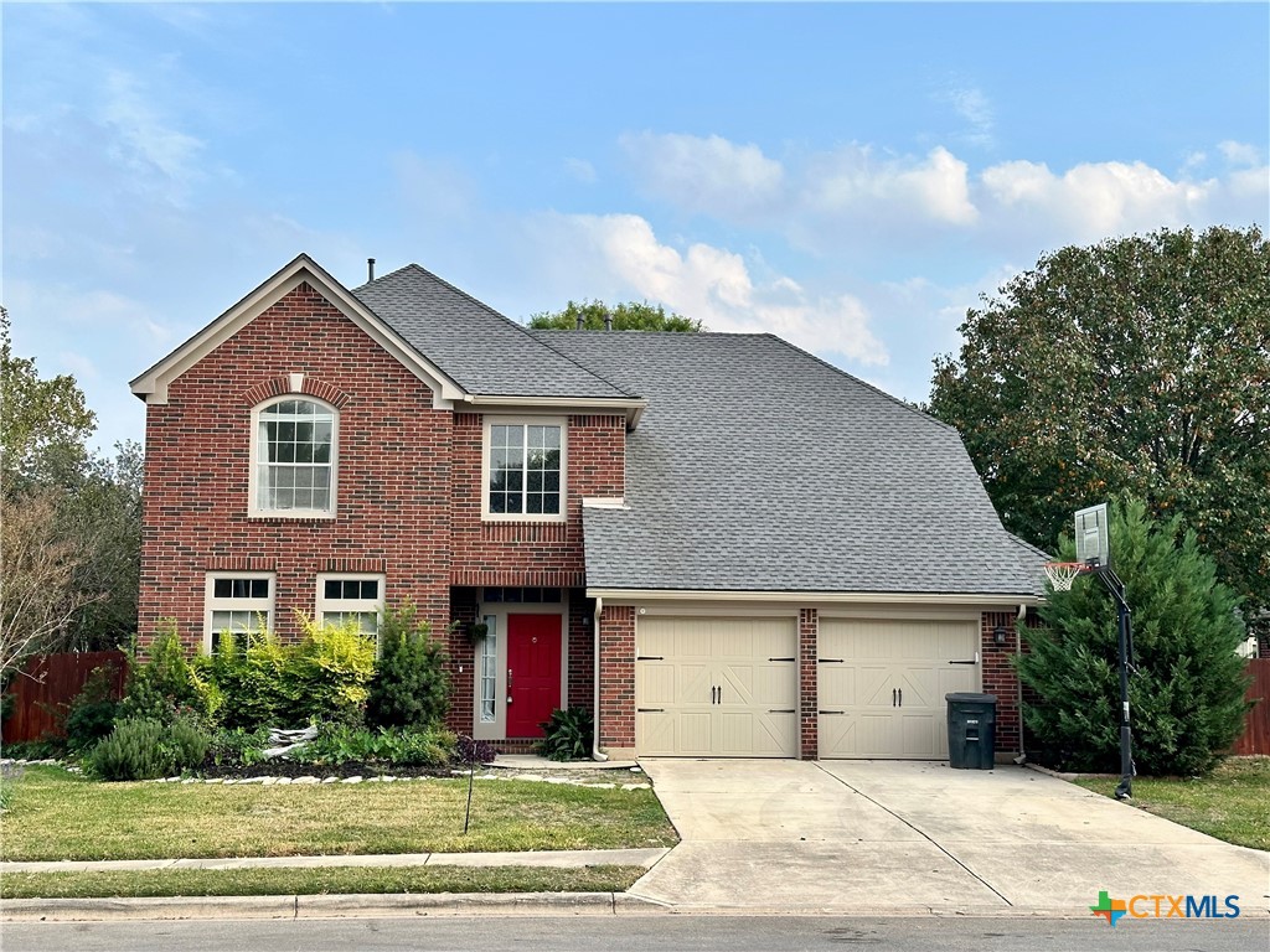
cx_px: 635
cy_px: 476
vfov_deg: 30.3
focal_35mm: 48
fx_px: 1761
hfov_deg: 39.7
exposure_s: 1/1541
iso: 64
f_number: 1.78
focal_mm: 6.86
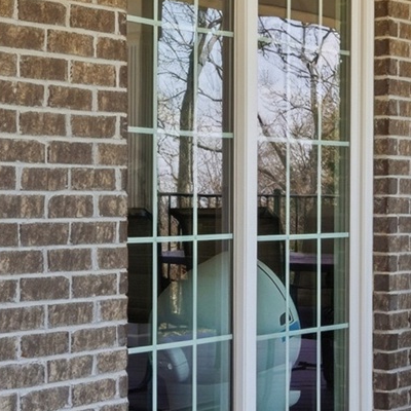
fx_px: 1142
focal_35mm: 85
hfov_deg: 20.3
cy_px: 215
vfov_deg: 20.4
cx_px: 106
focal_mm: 16
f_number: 9
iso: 250
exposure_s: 1/1600
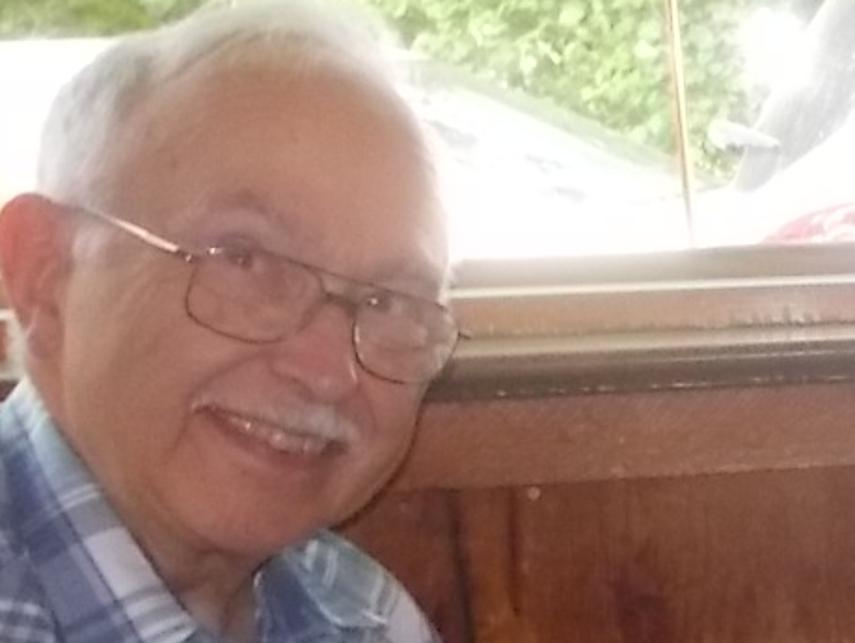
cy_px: 634
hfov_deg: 17.2
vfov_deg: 14.4
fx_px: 2497
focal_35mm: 101
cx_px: 1350
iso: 400
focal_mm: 4.1
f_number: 3.3
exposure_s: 1/30
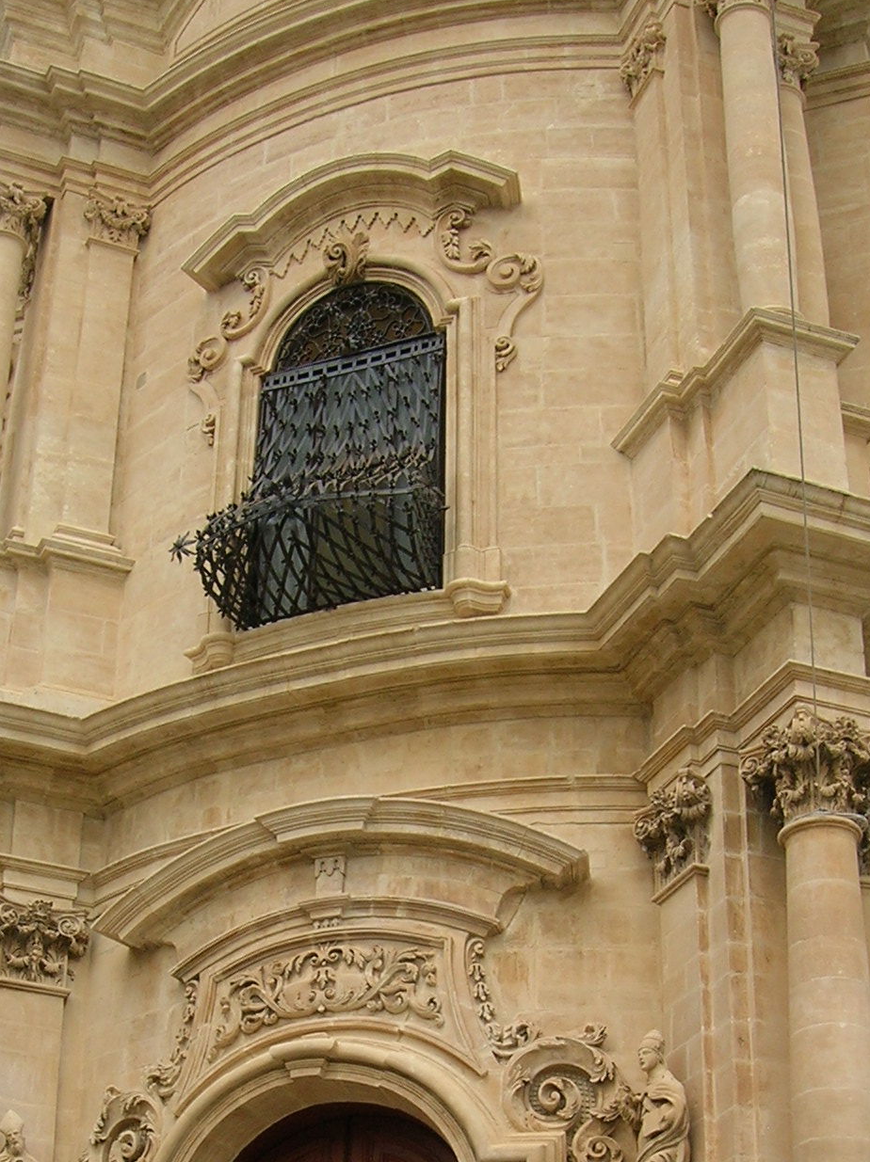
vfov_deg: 29.8
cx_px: 323
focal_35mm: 63
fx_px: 2114
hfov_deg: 23.2
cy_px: 989
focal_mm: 5.7
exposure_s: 1/262
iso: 50
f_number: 4.9
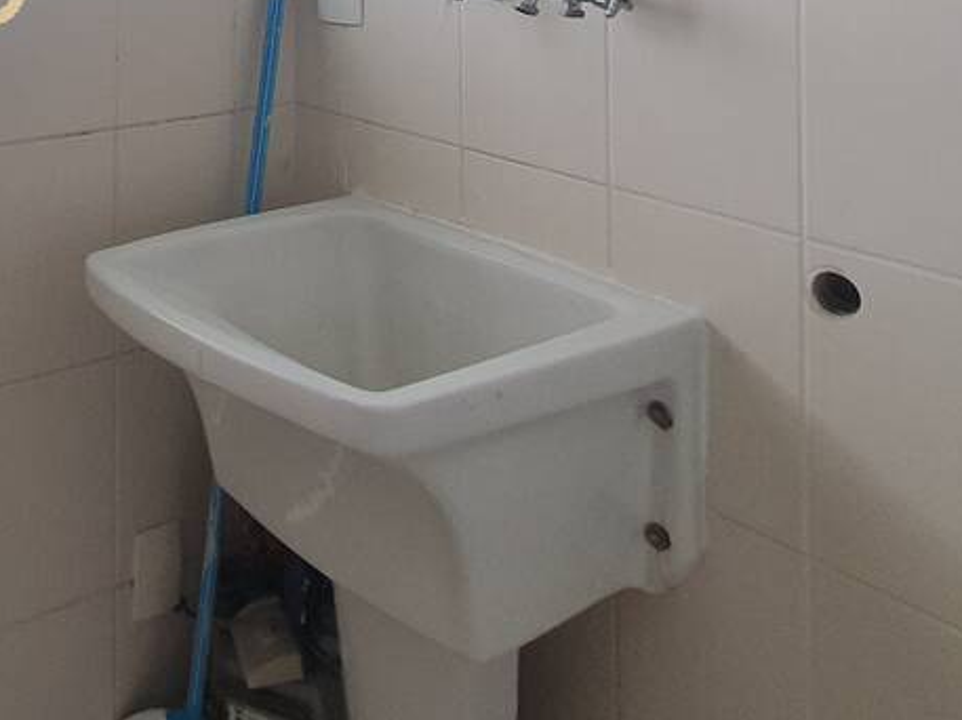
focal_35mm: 41
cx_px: 65
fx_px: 1139
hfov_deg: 41.5
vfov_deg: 29.1
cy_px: -196
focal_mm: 1.8
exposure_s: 1/120
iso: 50
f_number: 2.2
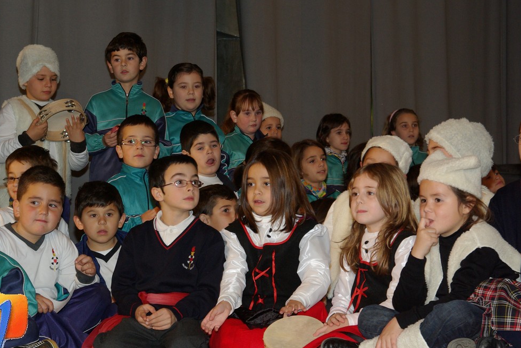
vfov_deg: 14.0
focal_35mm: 98
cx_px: 205
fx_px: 1420
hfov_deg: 20.8
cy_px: 185
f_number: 5.6
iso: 400
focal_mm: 50
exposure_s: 1/60
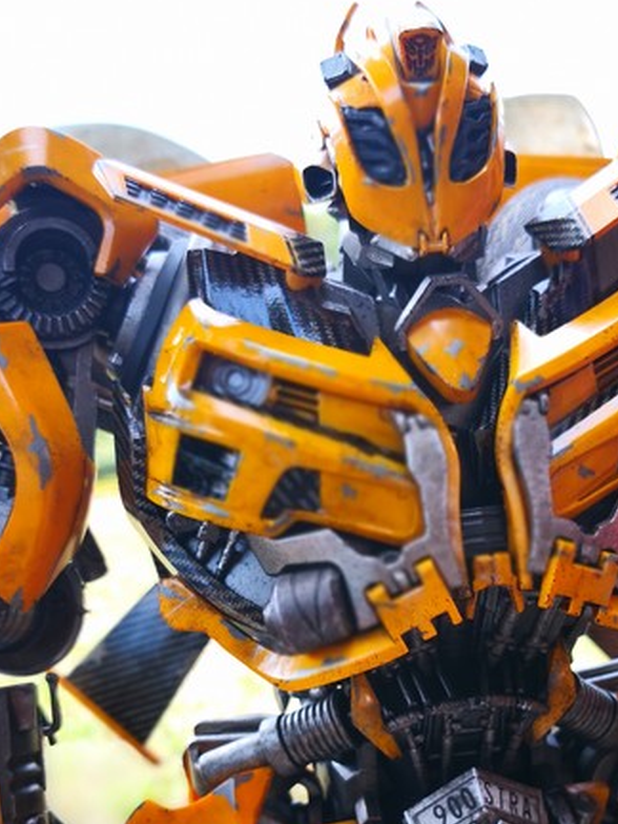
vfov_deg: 38.7
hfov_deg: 30.2
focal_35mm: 48
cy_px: 612
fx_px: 1143
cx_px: 381
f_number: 2.4
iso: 50
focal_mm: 3.95
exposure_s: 1/159
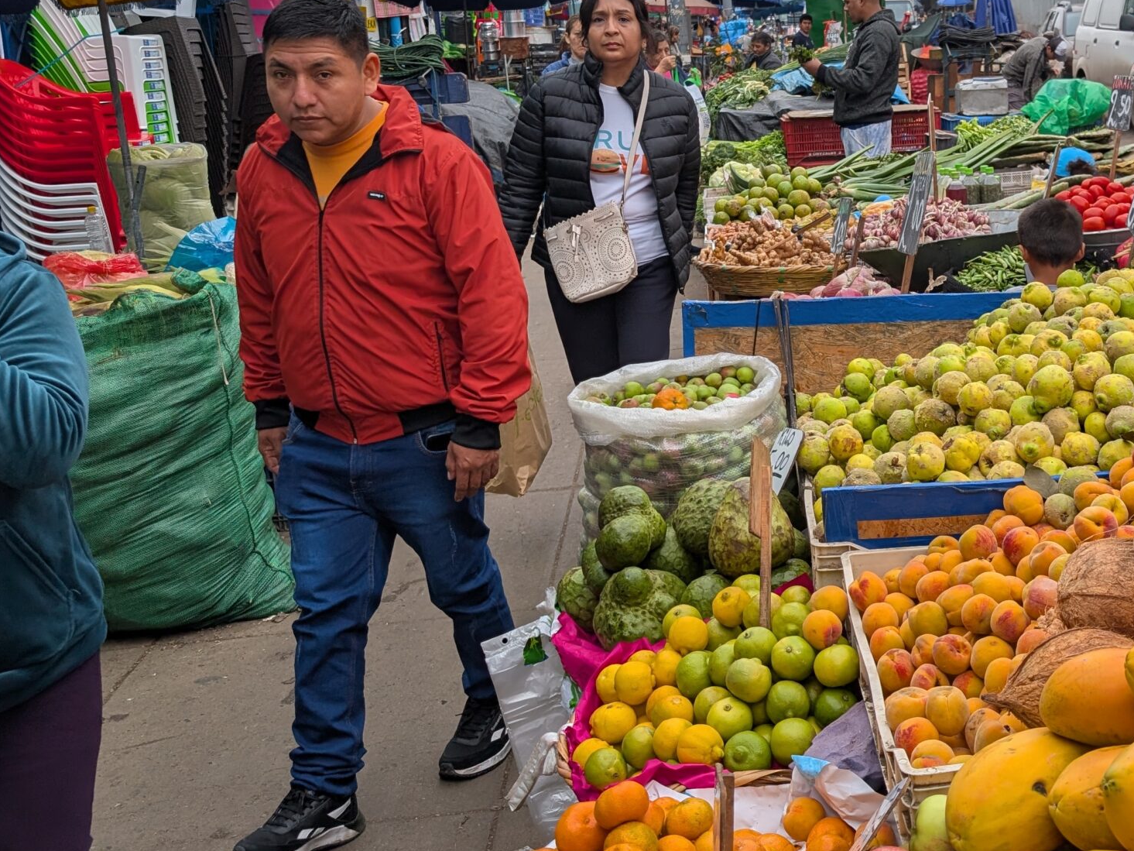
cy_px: 293
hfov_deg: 43.1
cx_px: 877
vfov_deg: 34.1
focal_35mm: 42
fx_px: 1376
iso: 23
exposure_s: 1/474
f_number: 1.68
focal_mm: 6.9
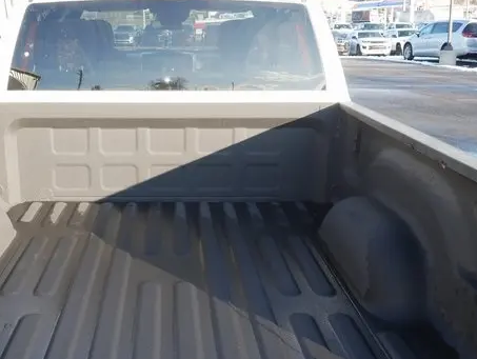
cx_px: 168
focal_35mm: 48
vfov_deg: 30.2
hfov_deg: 39.2
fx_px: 662
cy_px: 232
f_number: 10
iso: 400
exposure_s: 1/60
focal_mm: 17
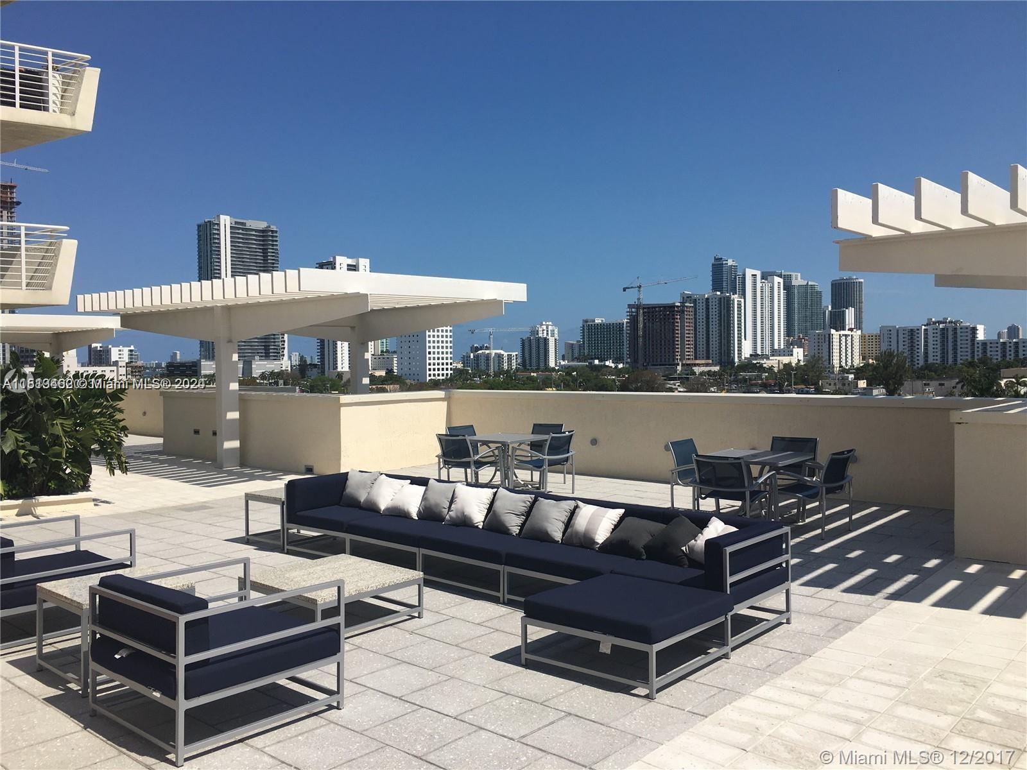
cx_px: 514
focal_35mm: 29
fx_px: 860
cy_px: 385
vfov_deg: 48.2
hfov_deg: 61.7
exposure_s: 1/3344
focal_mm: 4.15
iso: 25
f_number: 2.2
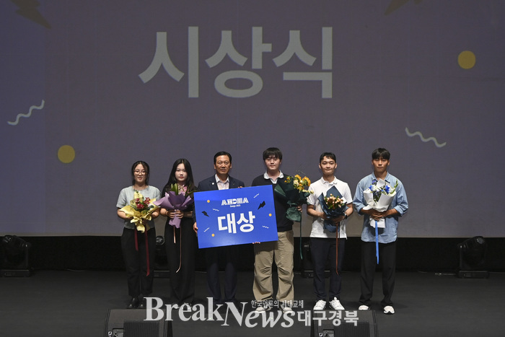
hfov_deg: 43.6
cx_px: 252
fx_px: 631
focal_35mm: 45
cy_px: 168
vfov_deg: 29.9
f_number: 7.1
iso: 1600
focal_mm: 45
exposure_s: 1/160
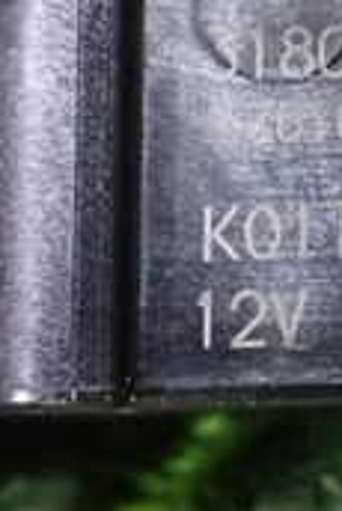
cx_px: 672
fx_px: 1550
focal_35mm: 109
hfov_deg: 11.4
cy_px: 166
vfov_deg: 18.7
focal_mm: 5.4
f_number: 2.3
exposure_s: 1/30
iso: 1600
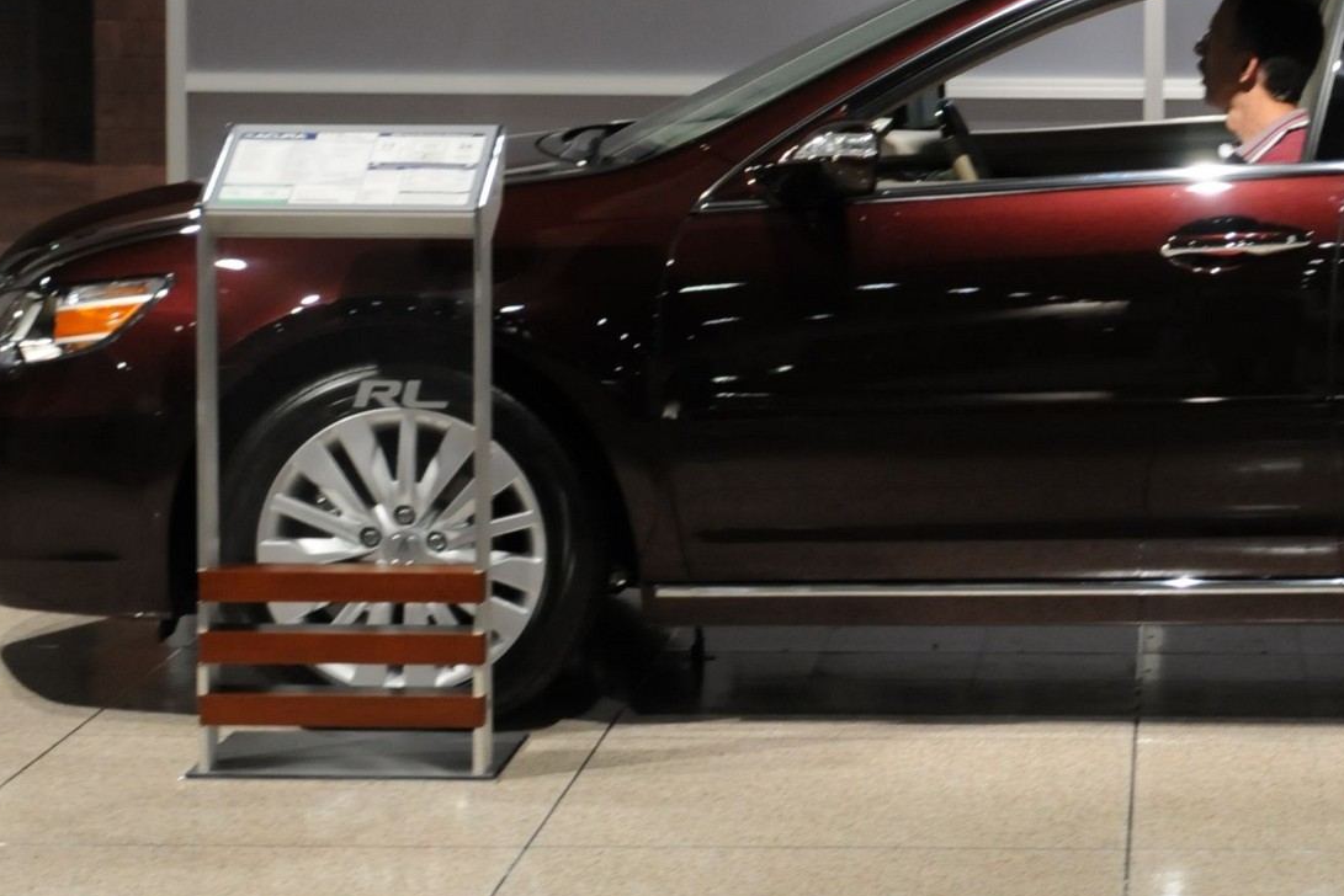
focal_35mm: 120
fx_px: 4486
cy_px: 124
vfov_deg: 11.4
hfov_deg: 16.8
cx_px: 1244
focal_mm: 35
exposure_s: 1/60
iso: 800
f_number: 5
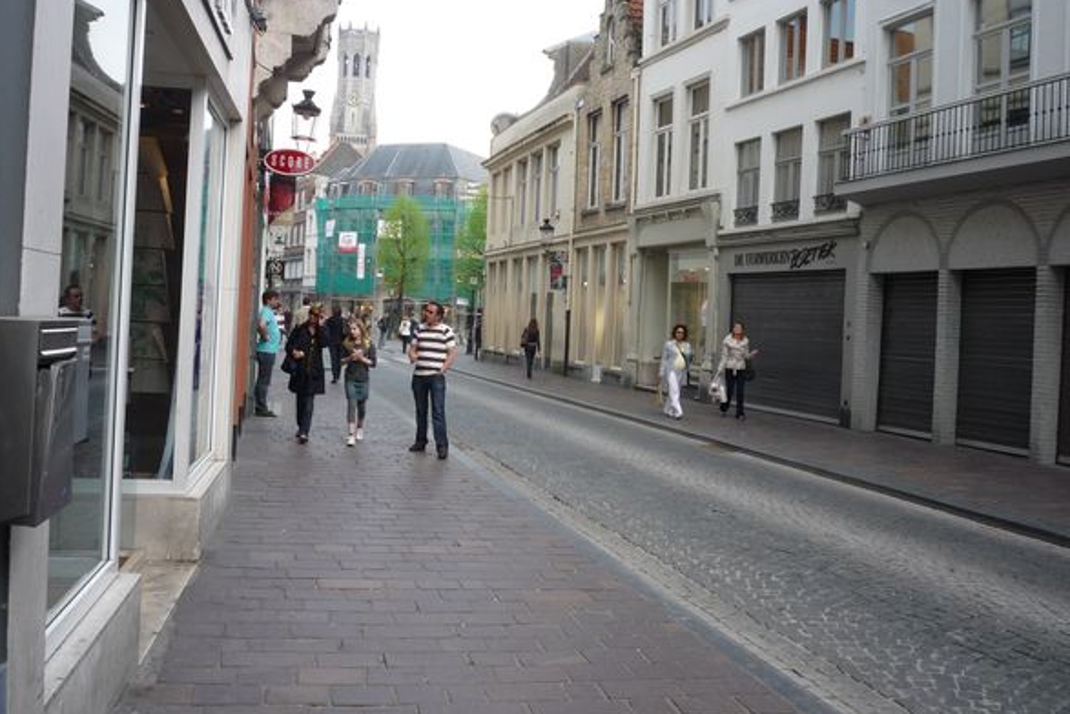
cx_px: 538
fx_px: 1011
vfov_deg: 38.9
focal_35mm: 34
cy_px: 313
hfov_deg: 55.8
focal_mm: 5.2
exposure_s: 1/200
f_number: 4
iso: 100
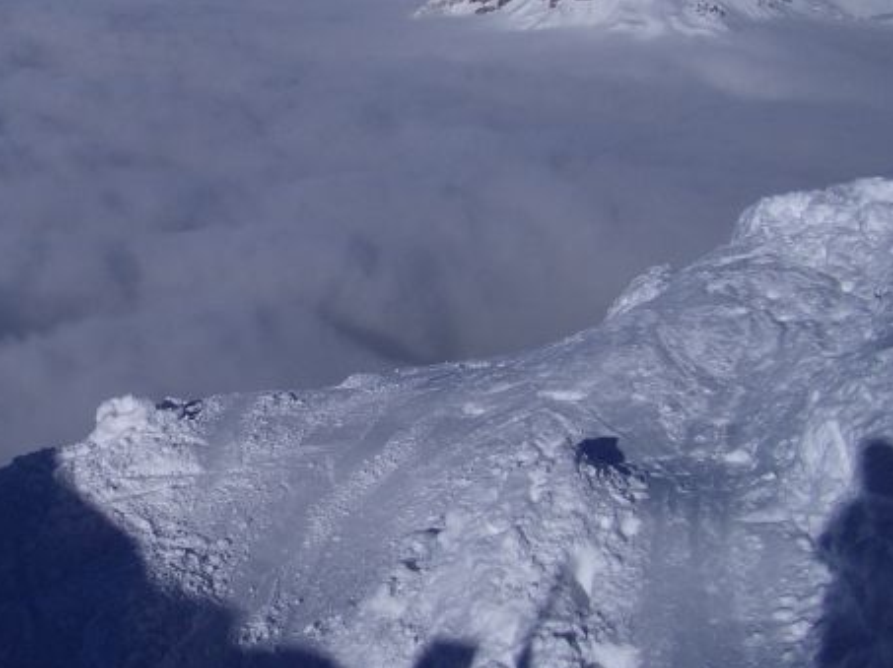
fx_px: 1495
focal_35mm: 58
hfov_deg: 32.2
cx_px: 160
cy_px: 173
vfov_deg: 24.9
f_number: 4.3
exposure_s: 1/2000
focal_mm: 5.8
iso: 50
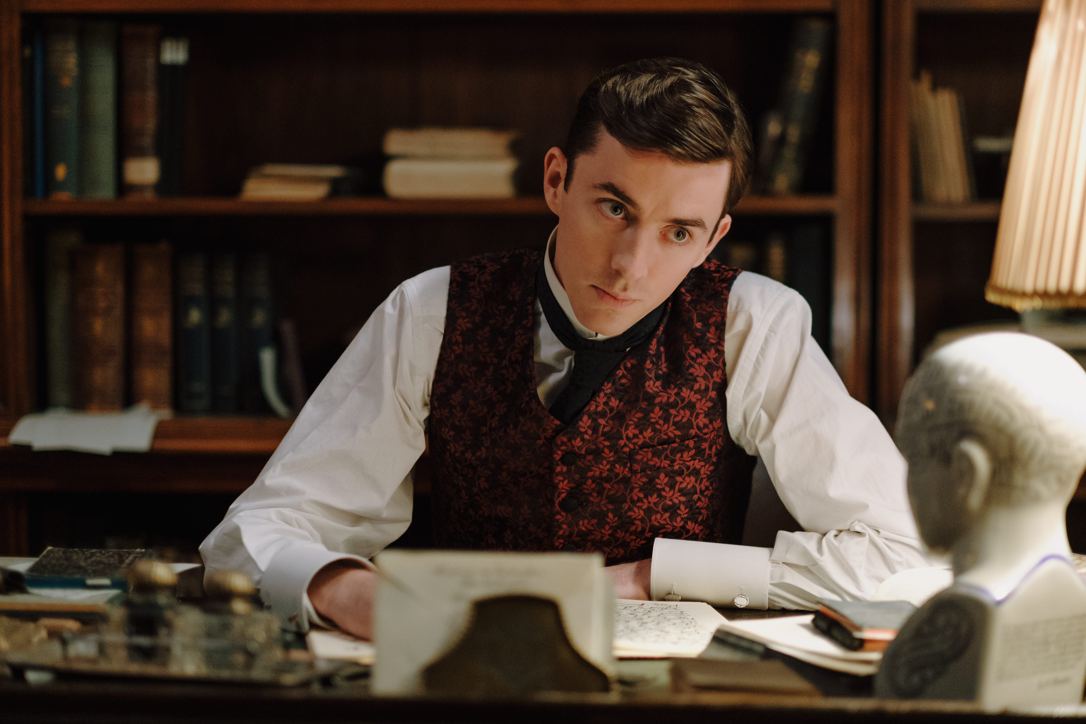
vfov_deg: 16.3
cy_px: 362
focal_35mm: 84
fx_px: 2534
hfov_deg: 24.2
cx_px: 543
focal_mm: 56
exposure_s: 1/160
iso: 3200
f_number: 1.4
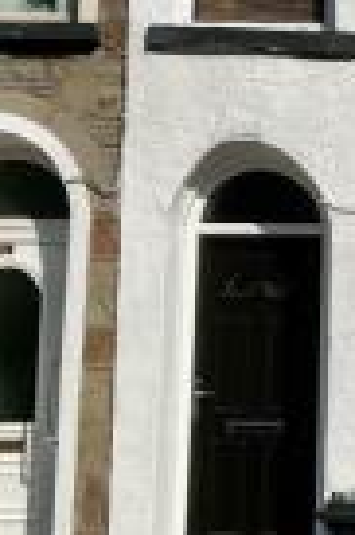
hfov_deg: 13.9
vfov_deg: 21.9
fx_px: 1379
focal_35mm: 93
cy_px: 205
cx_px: 509
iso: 20
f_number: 1.8
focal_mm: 3
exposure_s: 1/7407
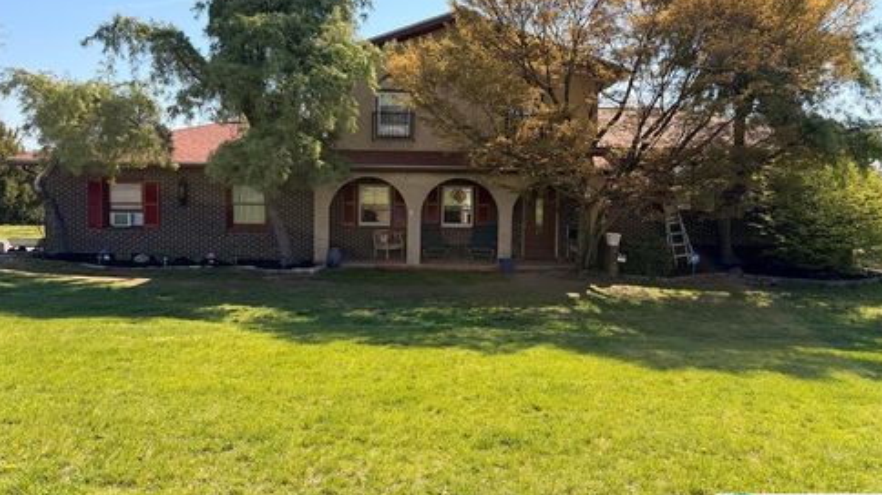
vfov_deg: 42.8
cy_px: 212
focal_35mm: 27
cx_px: 441
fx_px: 631
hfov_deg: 69.9
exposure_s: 1/2299
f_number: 1.78
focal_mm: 6.76
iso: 100
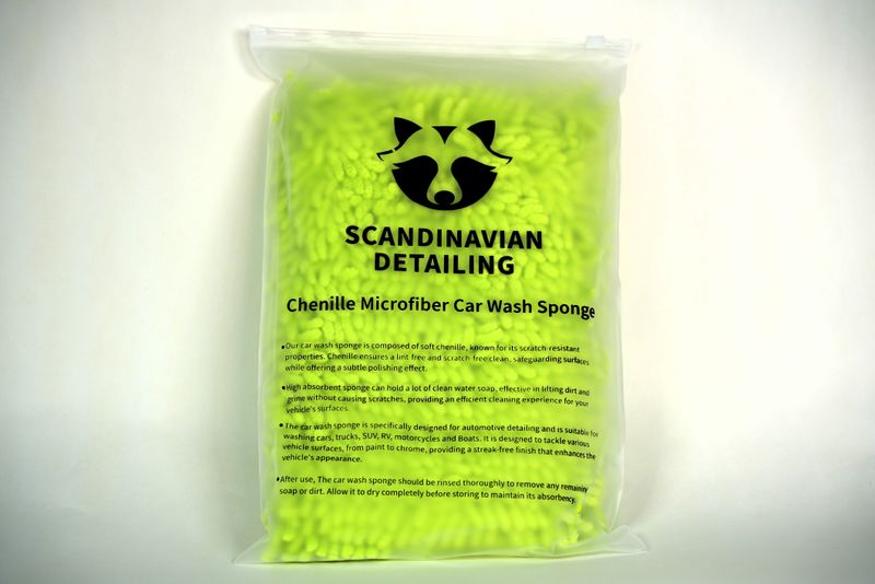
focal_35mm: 79
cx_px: 438
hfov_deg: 25.7
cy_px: 292
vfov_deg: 17.3
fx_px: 1916
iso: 100
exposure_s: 1/160
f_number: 4
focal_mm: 78.8
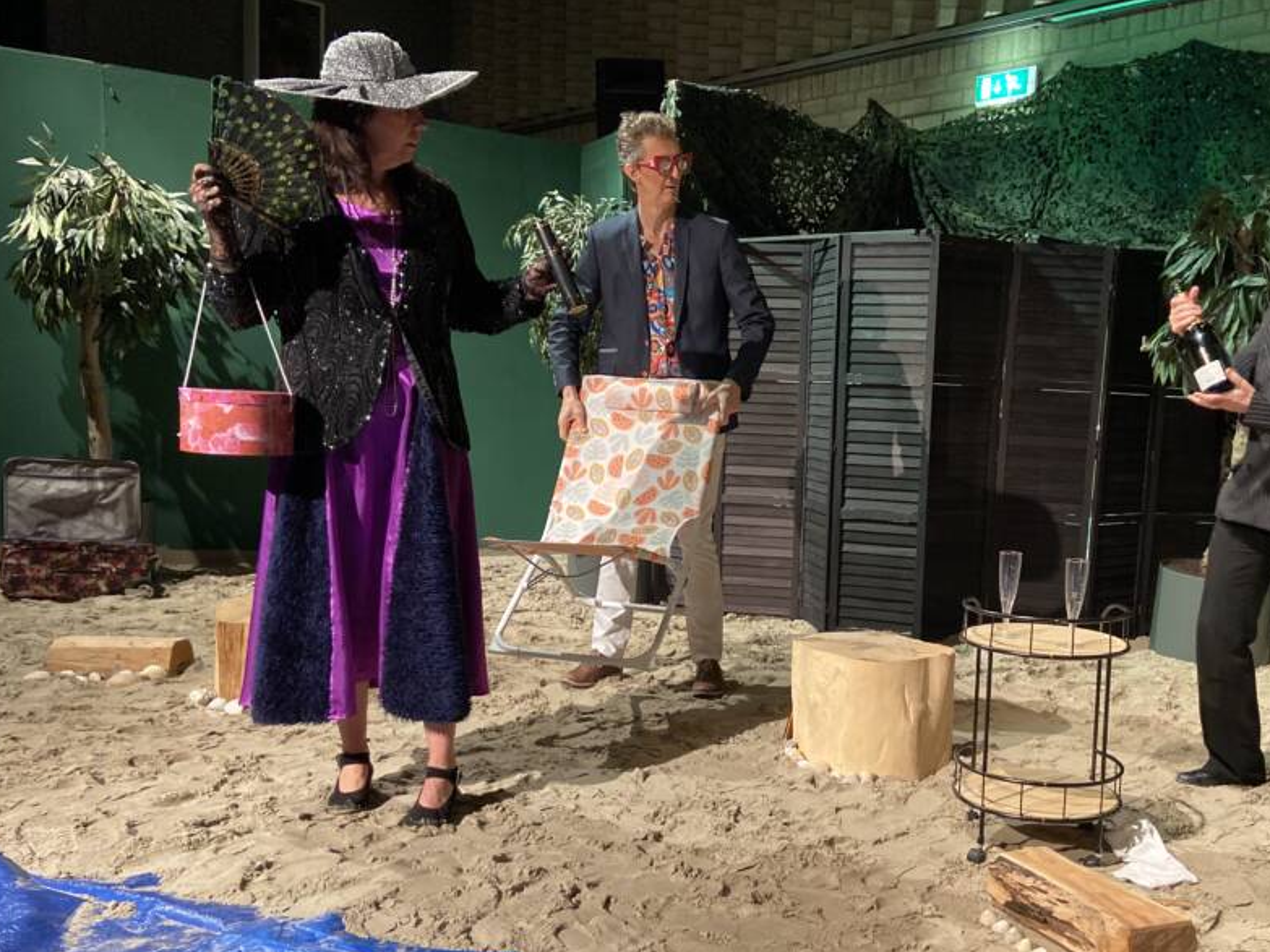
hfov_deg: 53.2
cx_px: 813
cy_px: 568
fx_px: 1247
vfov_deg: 41.6
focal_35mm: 34
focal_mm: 4.25
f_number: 1.8
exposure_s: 1/50
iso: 320
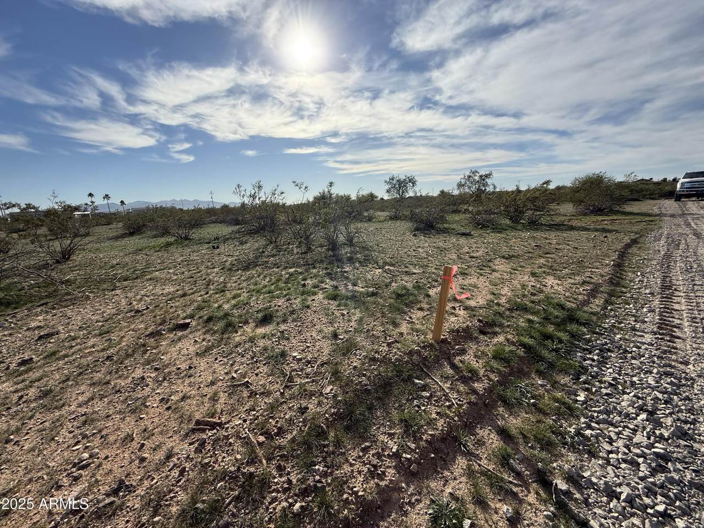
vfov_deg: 85.7
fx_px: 285
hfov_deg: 102.1
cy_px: 264
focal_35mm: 14
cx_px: 352
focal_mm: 2.22
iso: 50
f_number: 2.2
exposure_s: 1/2976
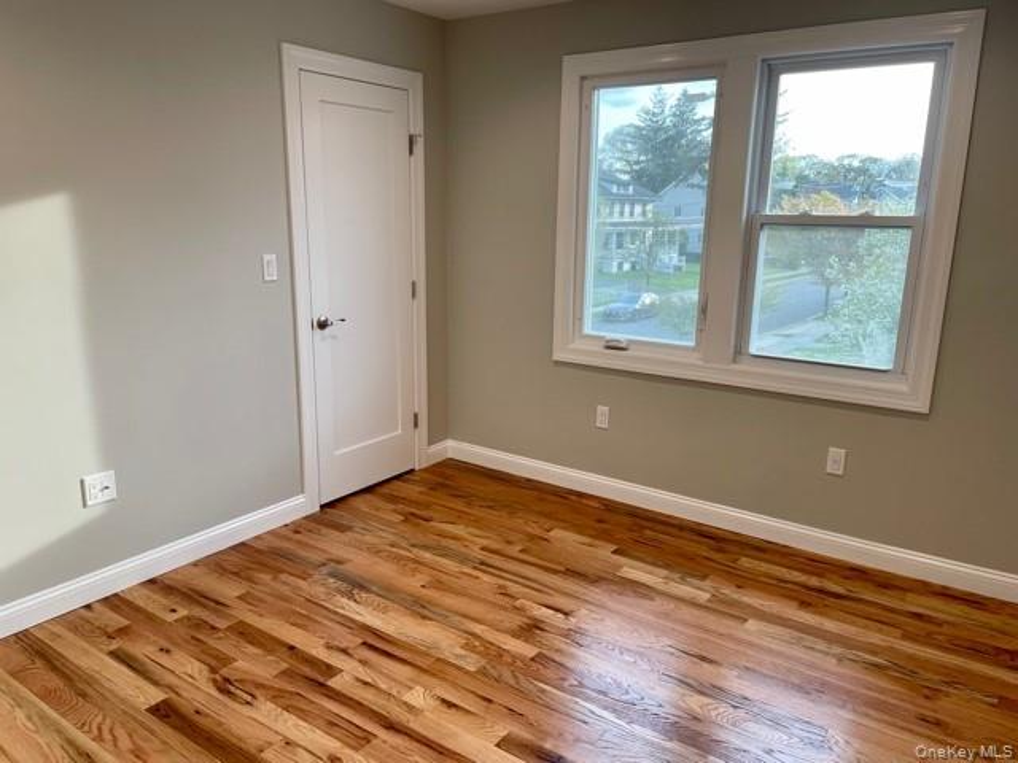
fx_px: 765
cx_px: 509
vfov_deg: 53.1
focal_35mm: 26
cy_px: 382
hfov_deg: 67.3
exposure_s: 1/120
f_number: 1.6
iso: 50
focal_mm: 4.2
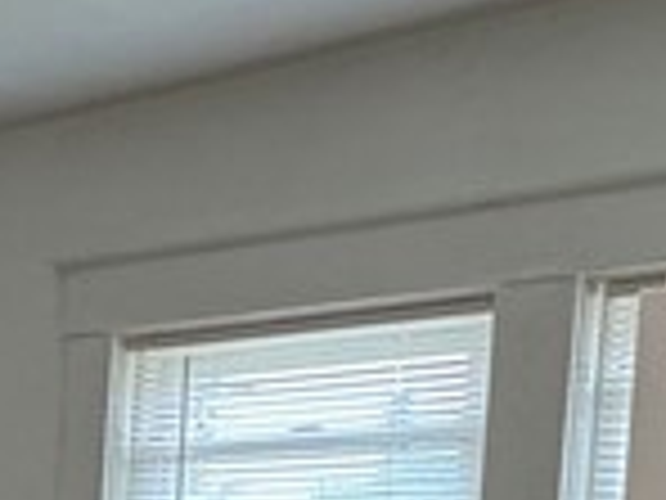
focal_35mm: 97
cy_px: 752
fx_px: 1866
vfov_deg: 14.2
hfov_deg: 15.4
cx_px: -738
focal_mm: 2.22
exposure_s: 1/120
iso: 200
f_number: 2.2
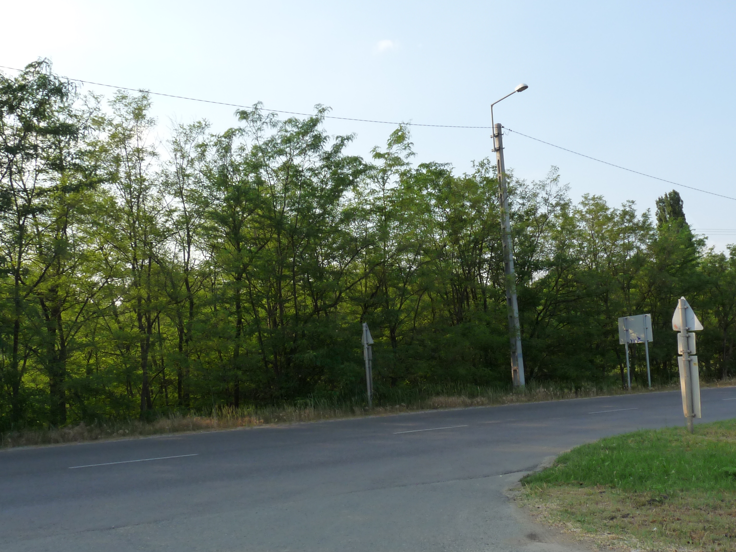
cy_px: 300
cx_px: 422
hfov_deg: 52.4
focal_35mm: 35
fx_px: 744
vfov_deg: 40.7
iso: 160
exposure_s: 1/200
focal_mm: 4.8
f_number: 5.6
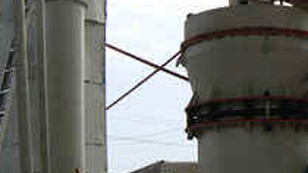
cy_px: 122
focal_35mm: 84
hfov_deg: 24.8
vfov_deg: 14.3
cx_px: 261
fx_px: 686
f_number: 4.5
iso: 80
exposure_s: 1/125
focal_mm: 6
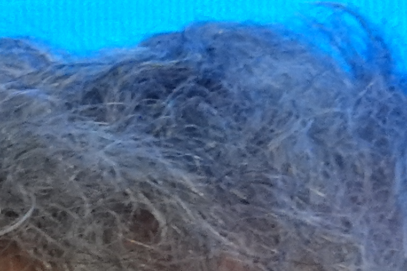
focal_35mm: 3485
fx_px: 39397
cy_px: 751
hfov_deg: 0.6
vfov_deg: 0.4
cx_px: -86
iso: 2000
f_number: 4
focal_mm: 177.86
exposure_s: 1/250
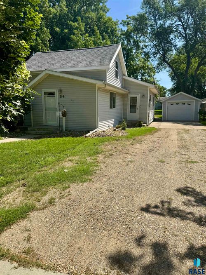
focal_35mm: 24
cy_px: 138
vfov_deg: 71.6
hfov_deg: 56.8
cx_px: 103
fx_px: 190
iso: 80
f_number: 1.78
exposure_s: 1/4049
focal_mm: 6.76
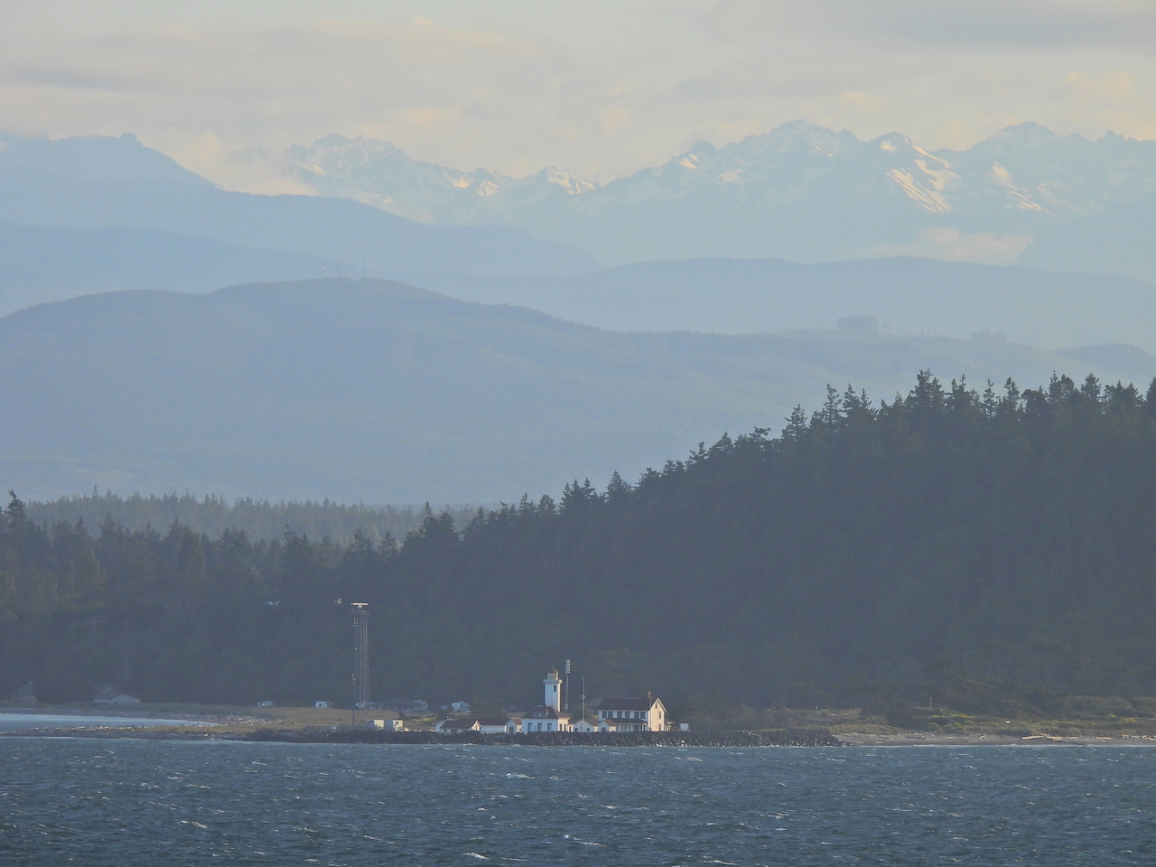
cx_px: 578
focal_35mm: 380
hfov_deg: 5.2
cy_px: 434
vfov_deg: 3.9
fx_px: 12690
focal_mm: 67.8
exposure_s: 1/500
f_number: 5
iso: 100
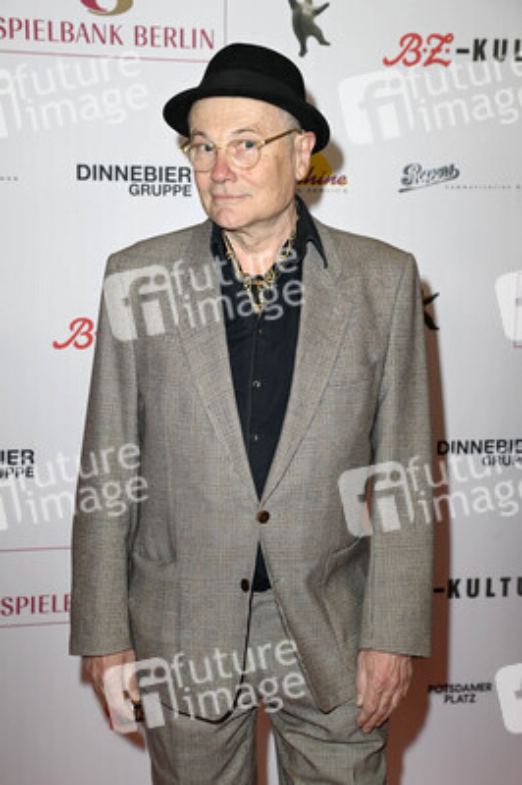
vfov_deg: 31.0
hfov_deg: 20.9
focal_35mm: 65
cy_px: 392
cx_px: 261
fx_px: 1416
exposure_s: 1/250
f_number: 5.6
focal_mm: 65
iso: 500
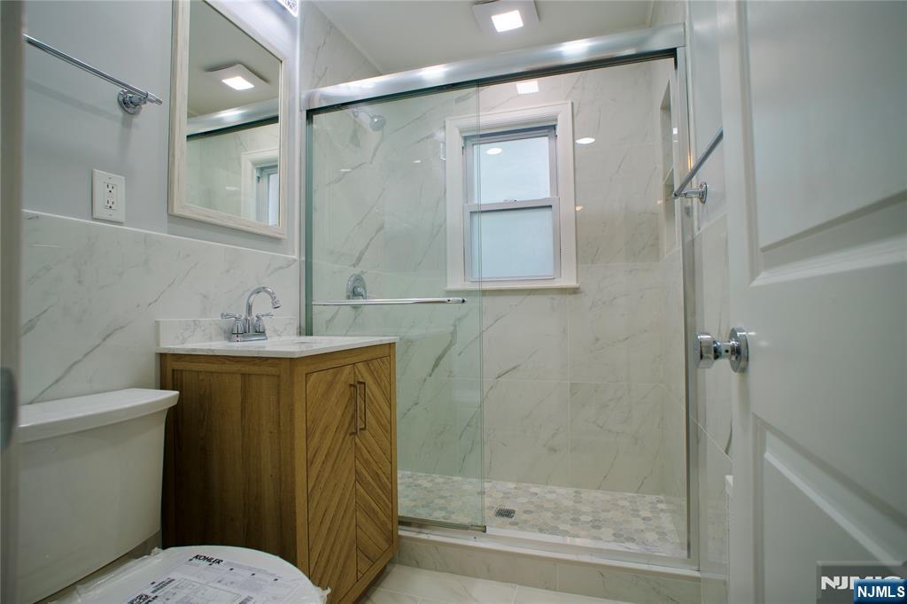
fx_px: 416
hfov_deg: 95.0
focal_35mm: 16
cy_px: 302
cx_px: 454
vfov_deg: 72.0
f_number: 3.2
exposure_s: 1/80
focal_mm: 11
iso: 100
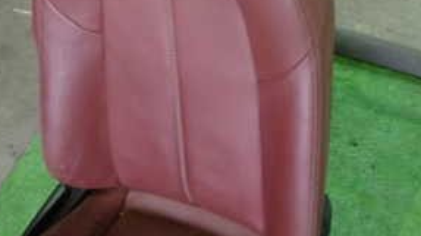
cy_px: 3
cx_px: 207
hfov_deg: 36.6
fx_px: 636
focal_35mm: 57
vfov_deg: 20.4
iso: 640
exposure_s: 1/30
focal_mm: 4.5
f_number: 2
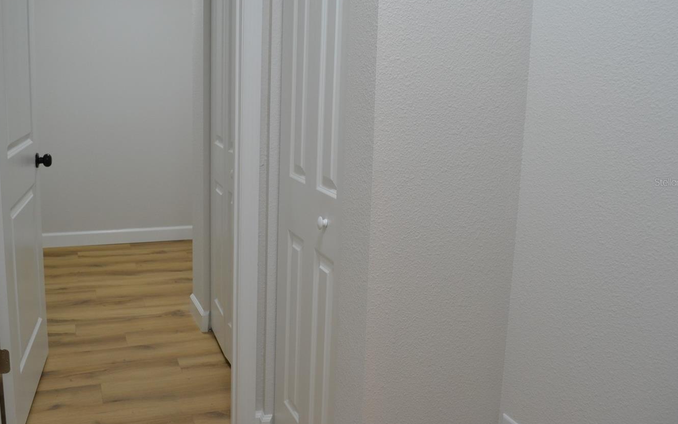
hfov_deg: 57.9
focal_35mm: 33
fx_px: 610
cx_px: 293
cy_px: 182
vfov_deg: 38.3
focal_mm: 18
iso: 400
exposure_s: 1/40
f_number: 5
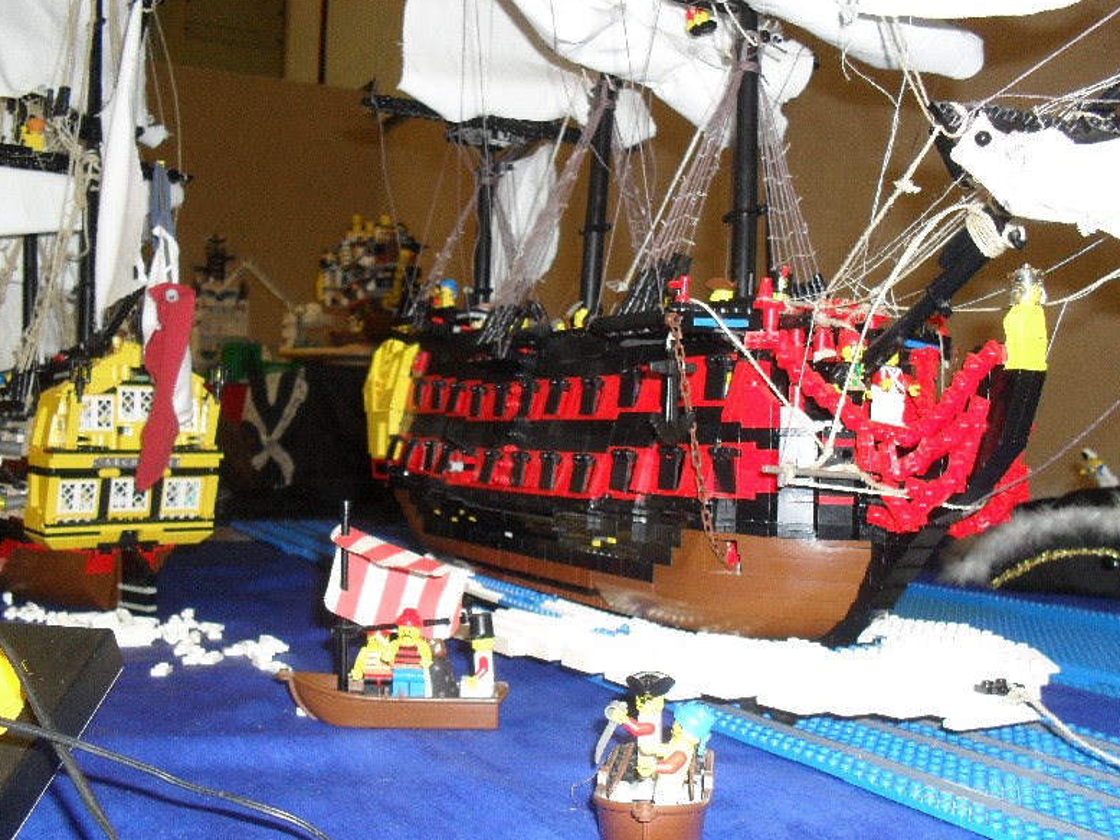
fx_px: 1164
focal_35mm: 36
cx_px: 548
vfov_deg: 39.6
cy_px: 412
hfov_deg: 51.4
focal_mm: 6.3
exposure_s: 1/45
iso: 200
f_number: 3.2
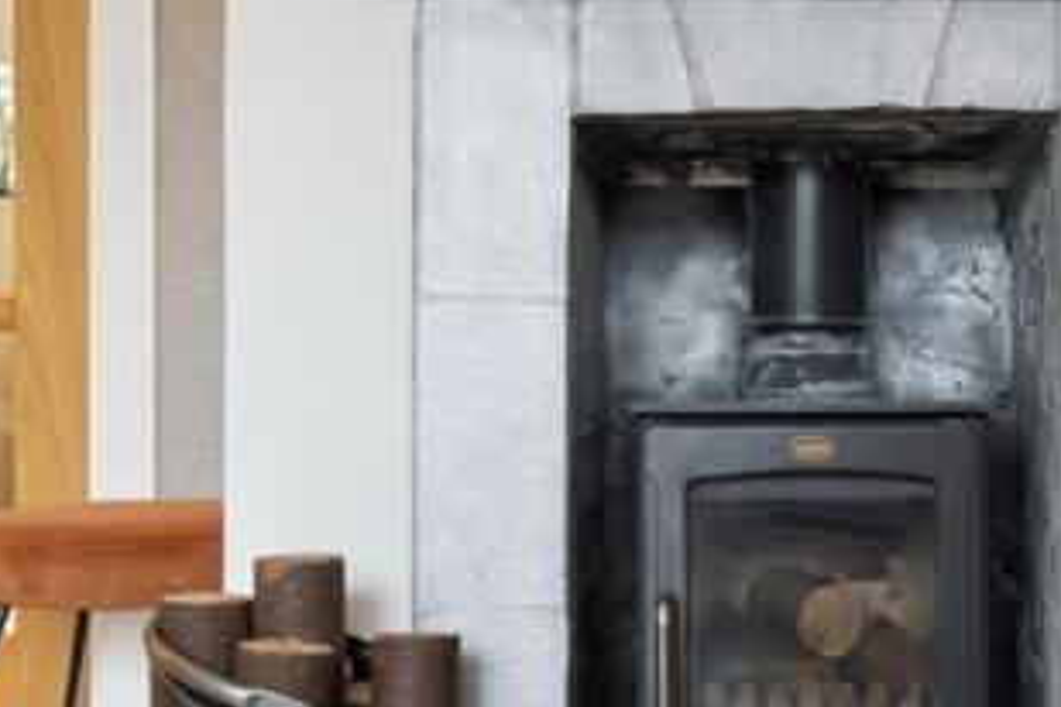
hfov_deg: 35.8
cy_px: 362
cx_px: 822
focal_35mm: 54
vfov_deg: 25.0
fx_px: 1593
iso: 800
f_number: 2.8
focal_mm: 17
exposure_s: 1/60
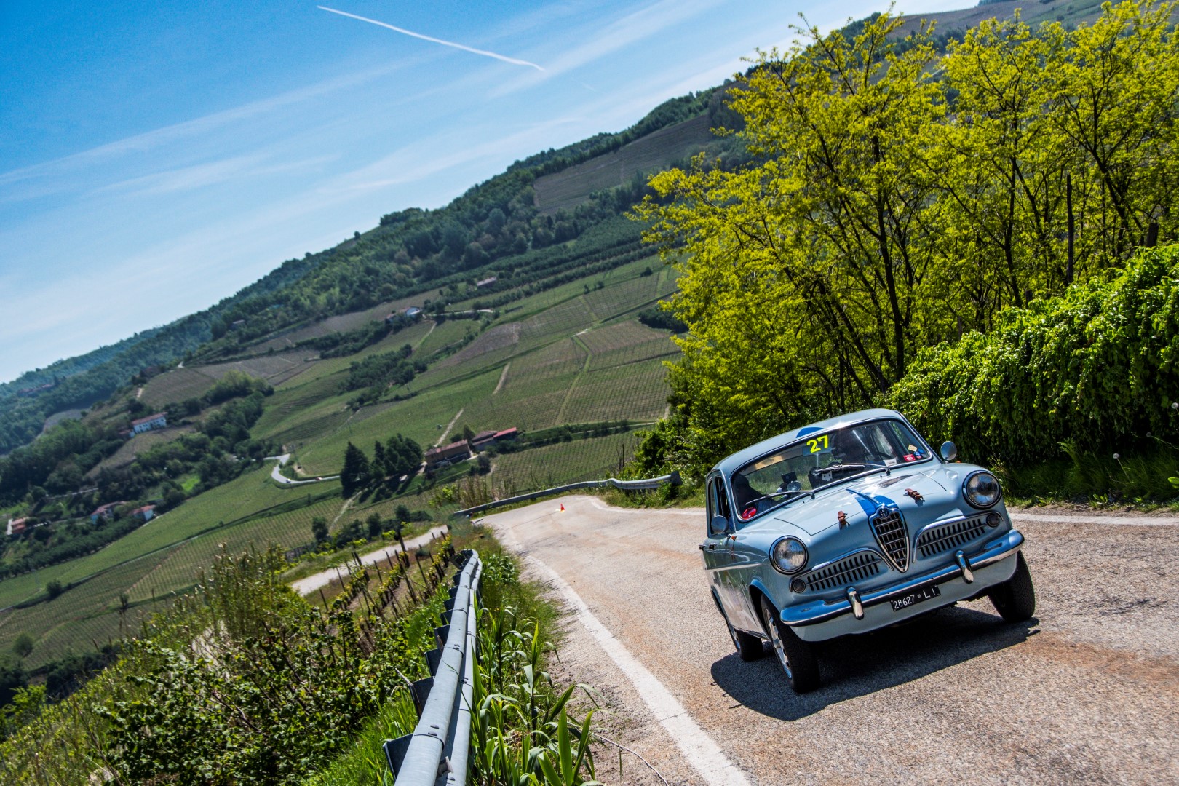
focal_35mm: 60
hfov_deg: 33.4
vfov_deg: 22.6
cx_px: 590
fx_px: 1965
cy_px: 393
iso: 400
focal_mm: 40
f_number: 6.3
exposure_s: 1/4000
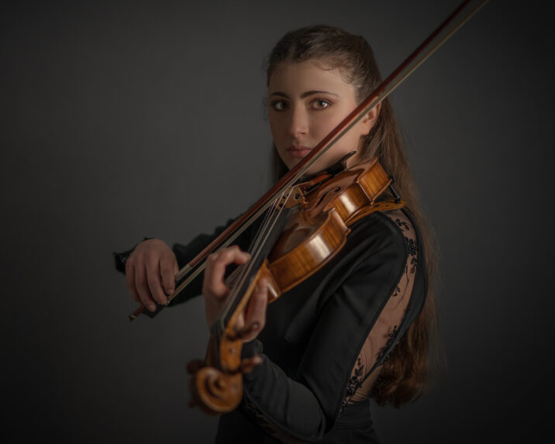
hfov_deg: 39.3
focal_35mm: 47
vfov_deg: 32.1
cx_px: 205
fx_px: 772
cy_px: 211
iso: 100
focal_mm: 35
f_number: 1.8
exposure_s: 1/250
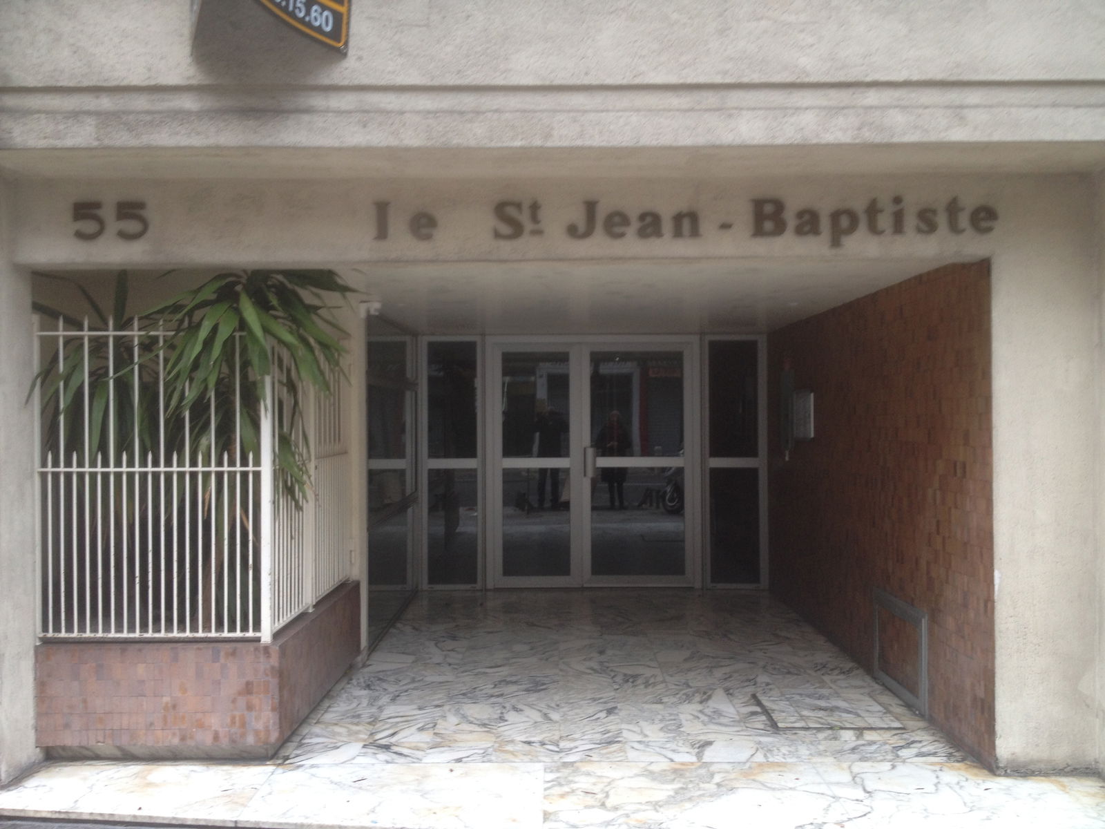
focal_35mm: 35
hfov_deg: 52.6
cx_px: 552
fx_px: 1117
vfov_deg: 40.7
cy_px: 414
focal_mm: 4.28
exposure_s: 1/24
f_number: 2.4
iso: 64
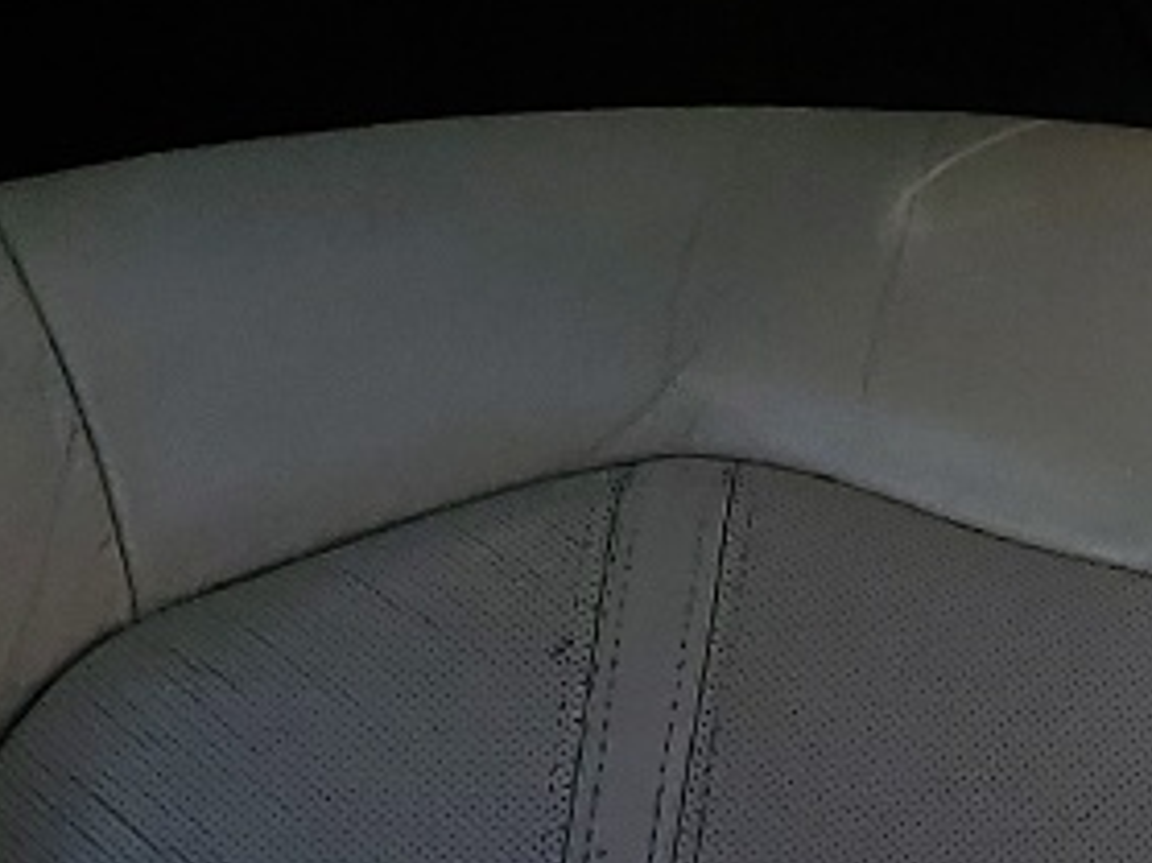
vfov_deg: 9.9
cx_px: 1879
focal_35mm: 149
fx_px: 4956
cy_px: 334
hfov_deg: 12.4
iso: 50
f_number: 1.5
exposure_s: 1/1000
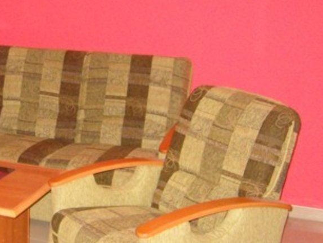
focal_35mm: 73
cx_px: 1
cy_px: 87
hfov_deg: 25.4
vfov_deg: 20.1
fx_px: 682
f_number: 2.8
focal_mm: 7.4
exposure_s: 1/30
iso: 400
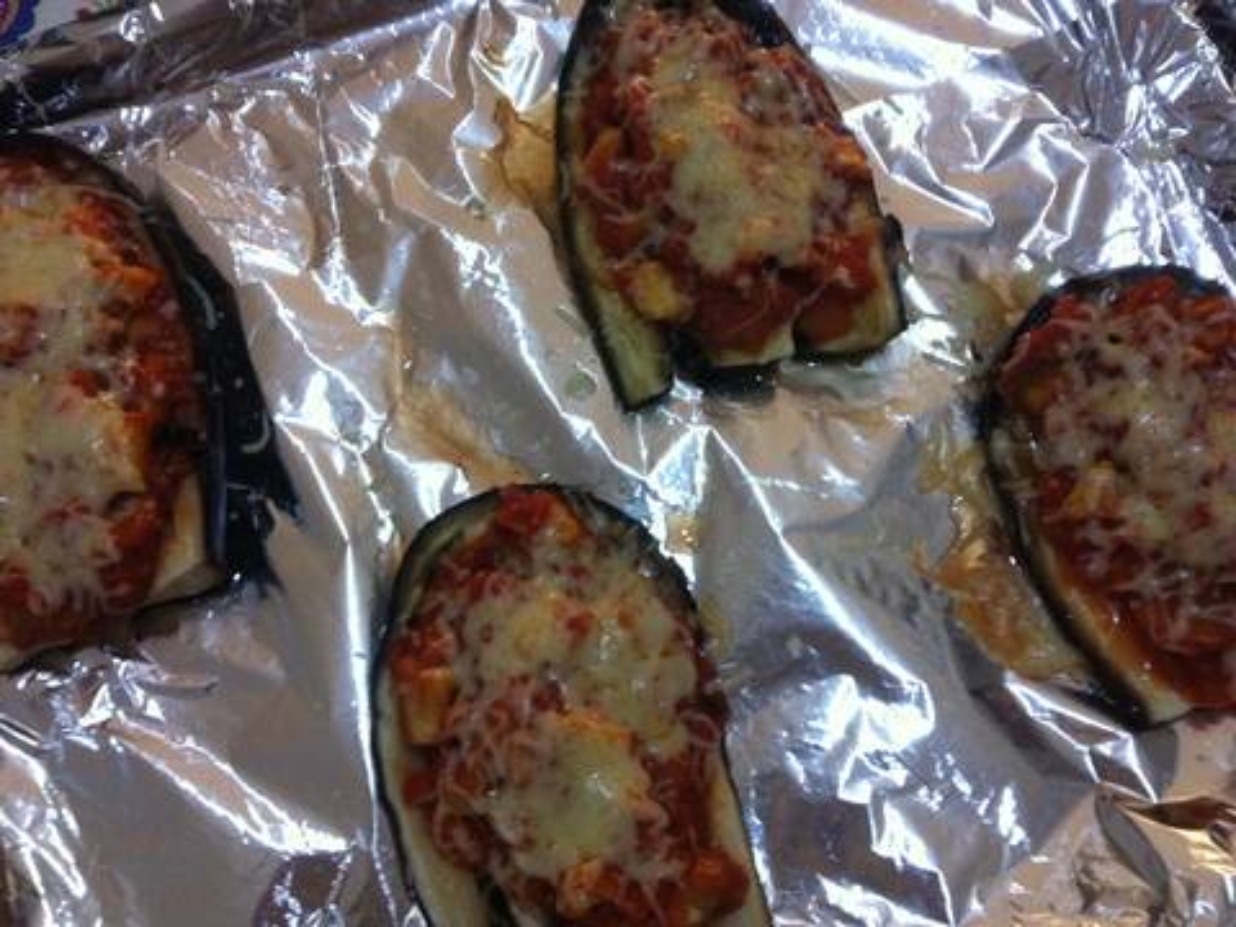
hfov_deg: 52.6
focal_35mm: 35
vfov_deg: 40.7
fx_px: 1250
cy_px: 464
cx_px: 618
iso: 320
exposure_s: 1/15
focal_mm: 3.85
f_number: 2.8
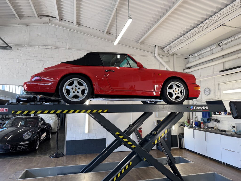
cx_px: 120
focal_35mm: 24
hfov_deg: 71.6
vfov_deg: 56.8
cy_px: 90
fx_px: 167
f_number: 1.78
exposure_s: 1/100
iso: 80
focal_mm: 6.76
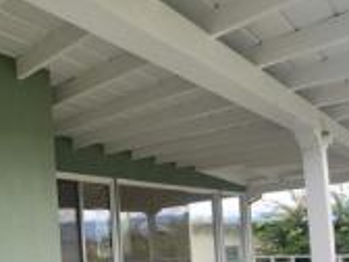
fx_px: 313
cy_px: 241
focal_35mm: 31
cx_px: 12
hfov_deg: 49.4
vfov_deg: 41.4
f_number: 2.2
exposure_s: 1/212
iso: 64
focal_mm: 2.2
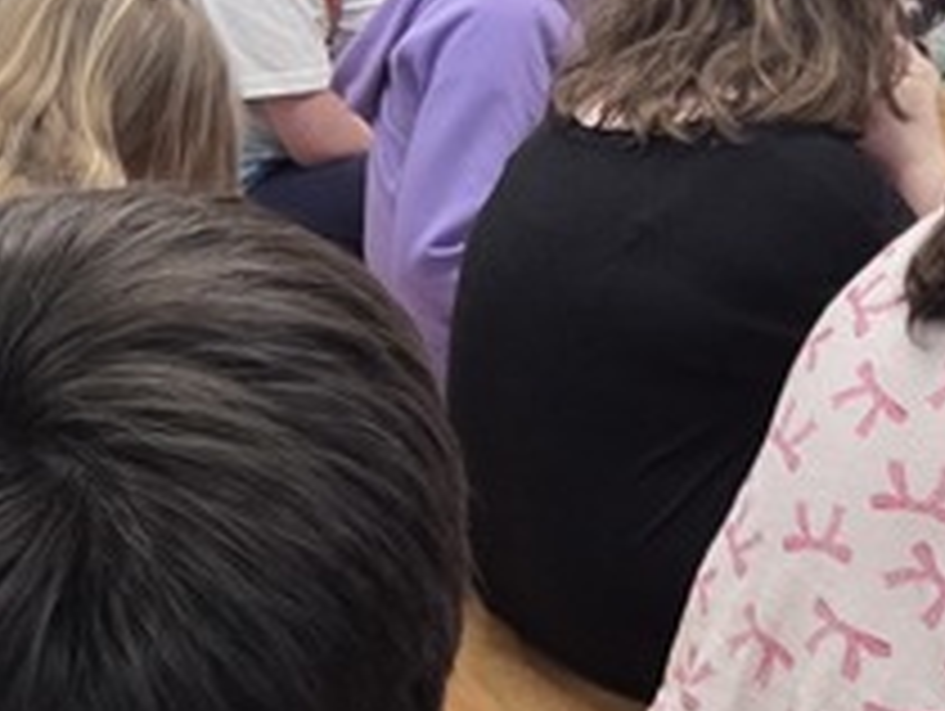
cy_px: 90
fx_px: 3061
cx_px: 711
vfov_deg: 13.2
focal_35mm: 112
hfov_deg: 17.4
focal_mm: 5.4
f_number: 1.8
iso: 640
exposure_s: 1/120
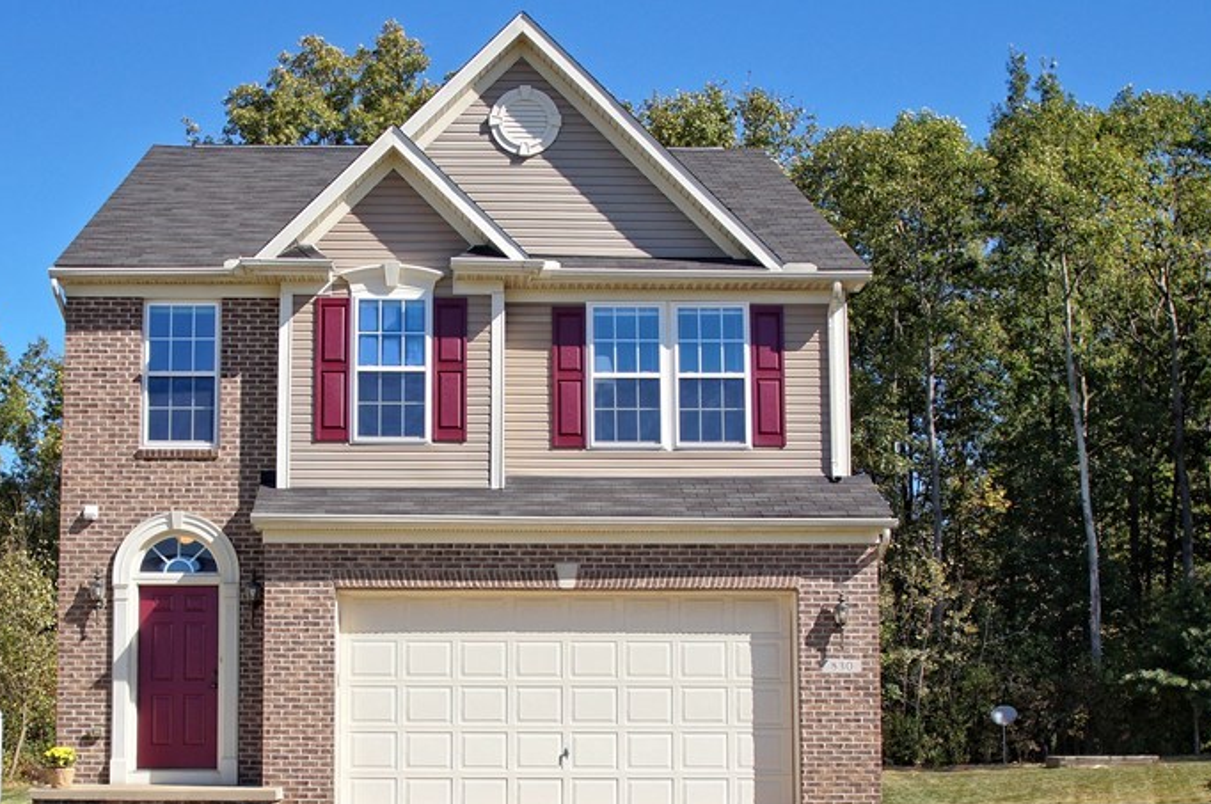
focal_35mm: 43
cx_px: 437
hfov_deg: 45.0
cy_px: 513
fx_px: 1445
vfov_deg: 31.0
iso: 100
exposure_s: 1/320
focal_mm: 18
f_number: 5.6
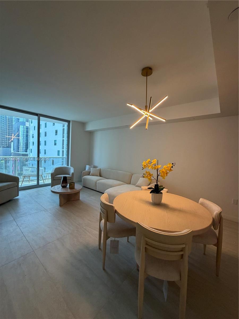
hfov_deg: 85.7
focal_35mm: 14
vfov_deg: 102.1
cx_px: 120
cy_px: 160
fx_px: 129
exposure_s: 1/120
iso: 320
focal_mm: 2.22
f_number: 2.2
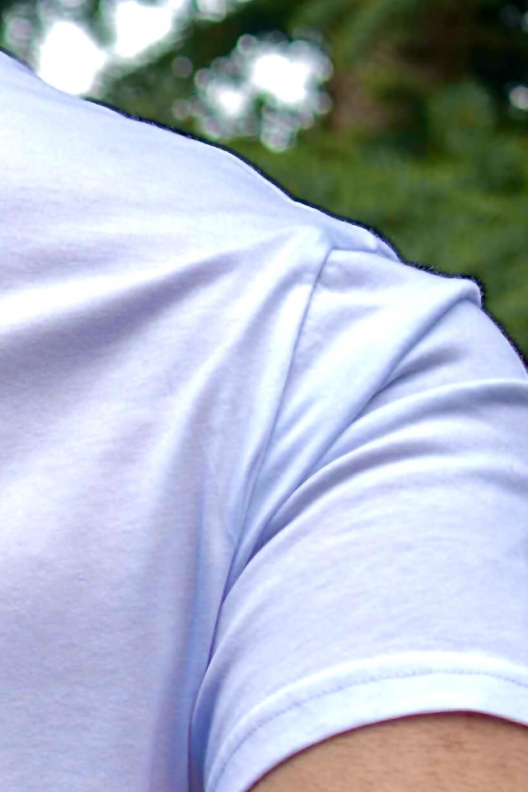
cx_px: -456
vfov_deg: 10.3
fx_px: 4378
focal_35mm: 199
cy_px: 718
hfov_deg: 6.7
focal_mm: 35
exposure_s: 1/320
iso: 100
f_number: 2.8
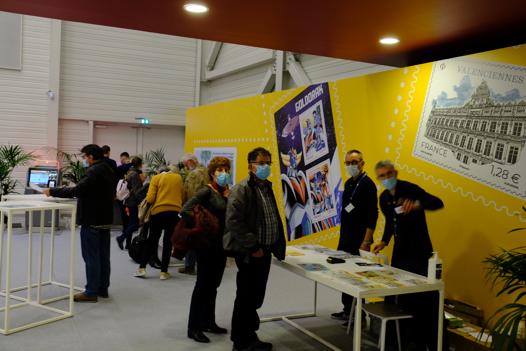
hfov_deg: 54.4
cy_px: 176
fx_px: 511
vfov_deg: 37.9
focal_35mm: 35
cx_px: 263
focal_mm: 23.3
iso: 1250
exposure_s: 1/15
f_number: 6.4
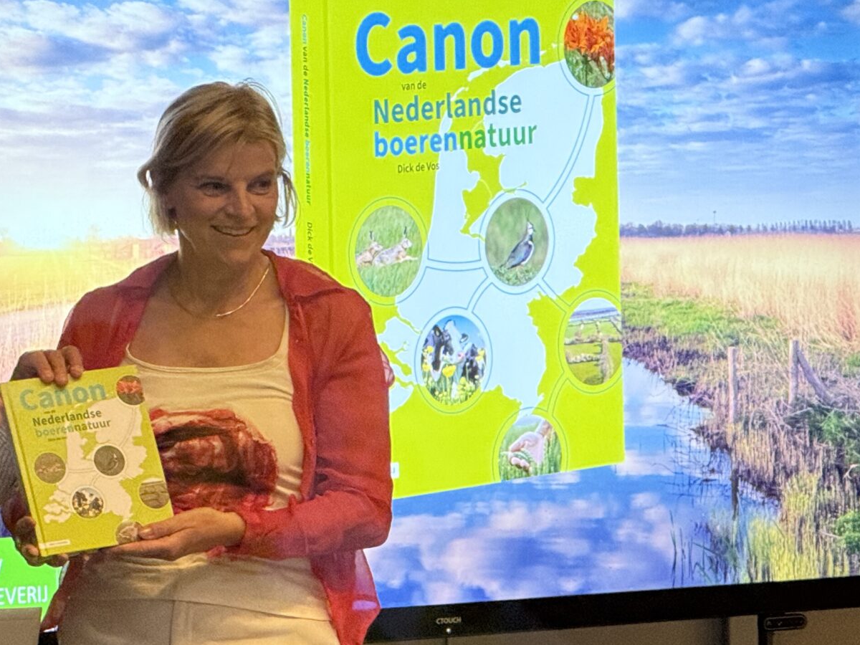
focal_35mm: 256
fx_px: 6360
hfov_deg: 7.7
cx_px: 272
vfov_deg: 5.8
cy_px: 469
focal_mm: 15.66
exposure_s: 1/100
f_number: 2.8
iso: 200
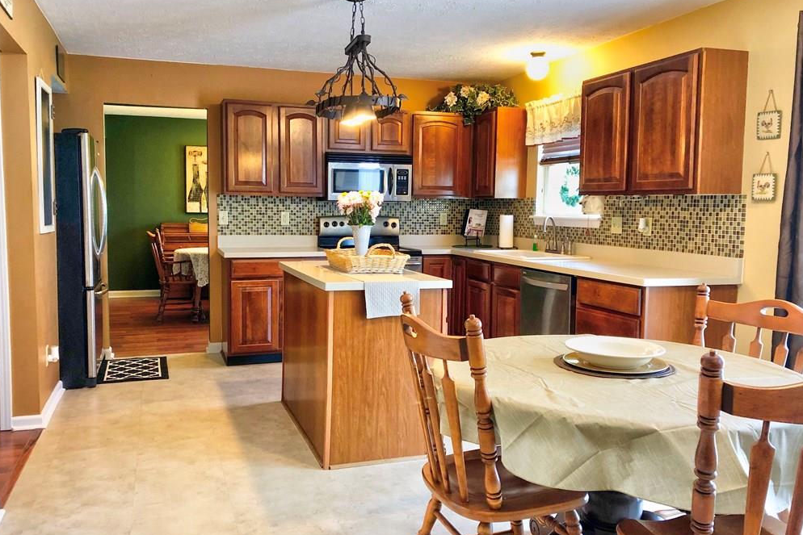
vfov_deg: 43.6
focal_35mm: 30
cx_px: 391
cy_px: 261
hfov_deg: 61.9
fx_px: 669
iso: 50
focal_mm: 4
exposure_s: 1/15
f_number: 1.8
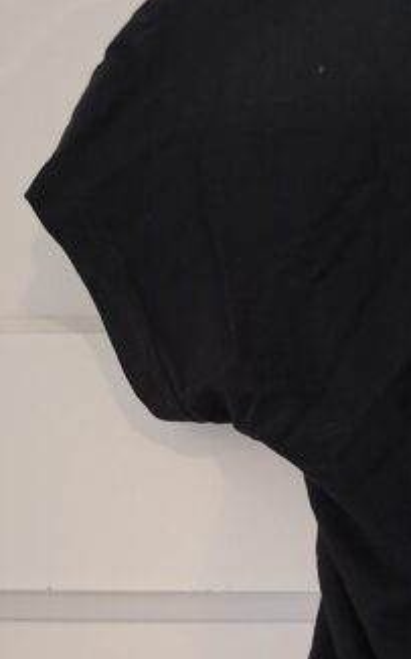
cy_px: 468
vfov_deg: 33.5
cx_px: 605
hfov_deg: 19.1
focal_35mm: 60
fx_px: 1076
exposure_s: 1/24
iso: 400
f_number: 1.8
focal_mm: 5.54
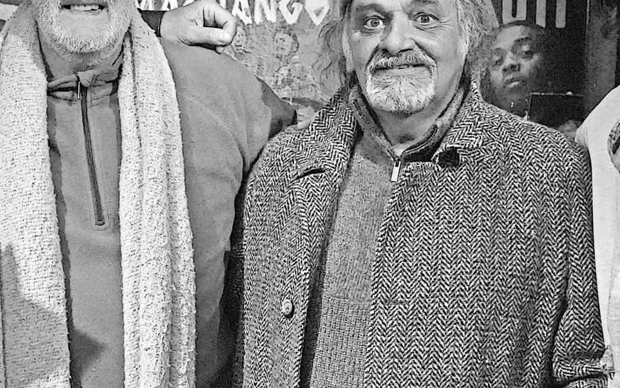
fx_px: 1470
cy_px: 274
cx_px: 108
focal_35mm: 87
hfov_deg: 23.4
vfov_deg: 15.0
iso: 20000
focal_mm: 33
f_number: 5.6
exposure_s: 1/222
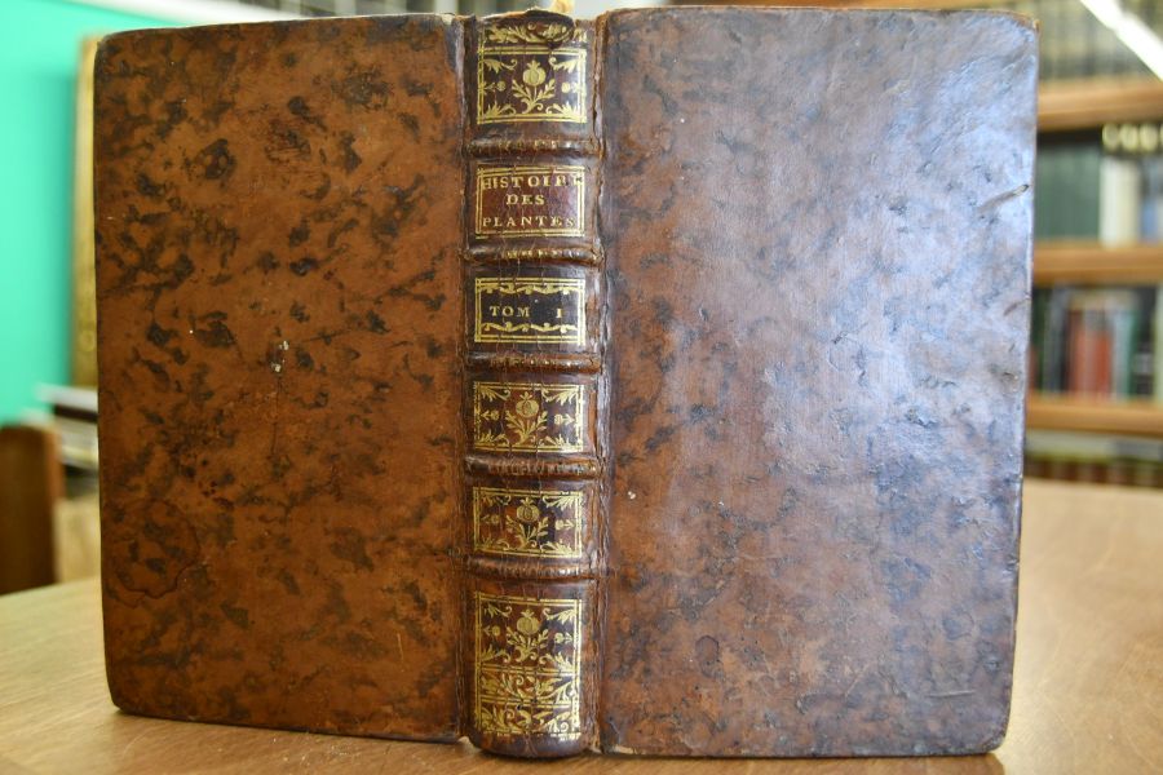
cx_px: 582
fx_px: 1163
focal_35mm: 36
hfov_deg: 53.1
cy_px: 388
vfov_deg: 36.9
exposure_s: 1/125
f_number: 3.8
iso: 1600
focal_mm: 24
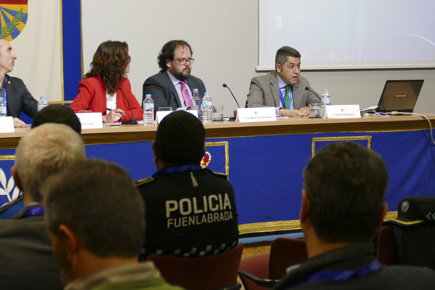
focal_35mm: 105
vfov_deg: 13.0
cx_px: 218
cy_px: 145
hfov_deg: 19.5
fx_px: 1269
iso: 1600
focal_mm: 38.48
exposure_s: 1/80
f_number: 3.9
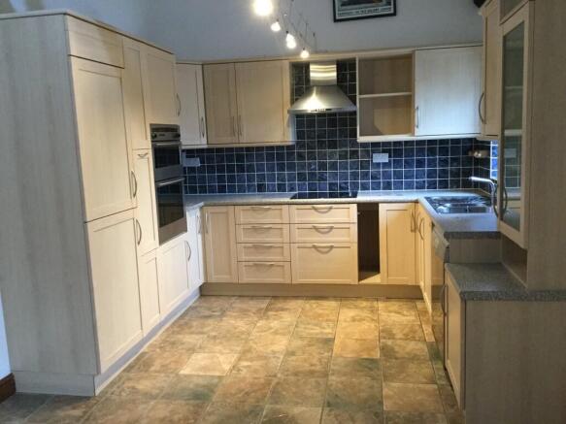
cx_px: 283
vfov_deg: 45.4
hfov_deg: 58.4
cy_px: 212
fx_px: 507
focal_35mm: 31
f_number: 2.4
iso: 200
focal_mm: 3.3
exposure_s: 1/33
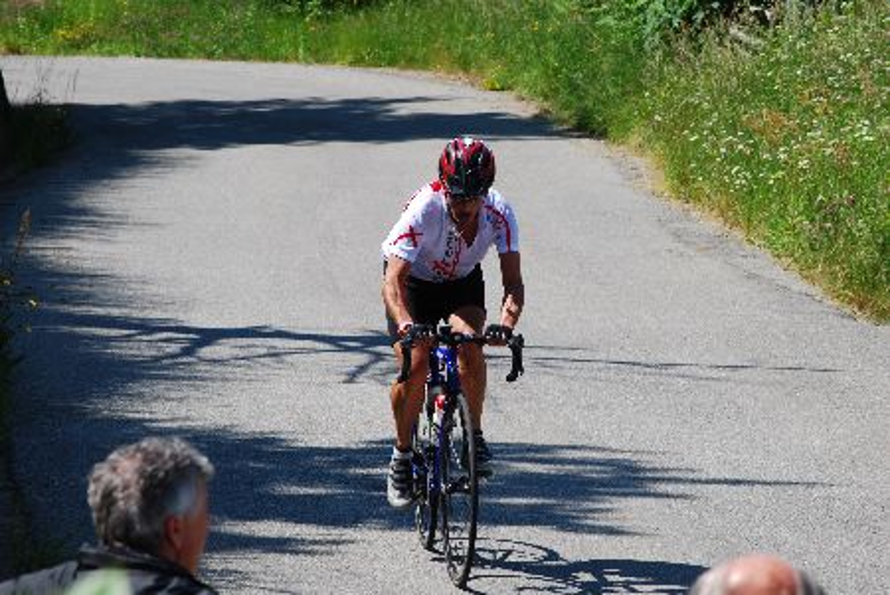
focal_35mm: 202
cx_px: 445
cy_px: 298
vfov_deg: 6.8
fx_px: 5011
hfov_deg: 10.1
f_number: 10
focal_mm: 135
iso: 100
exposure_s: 1/125
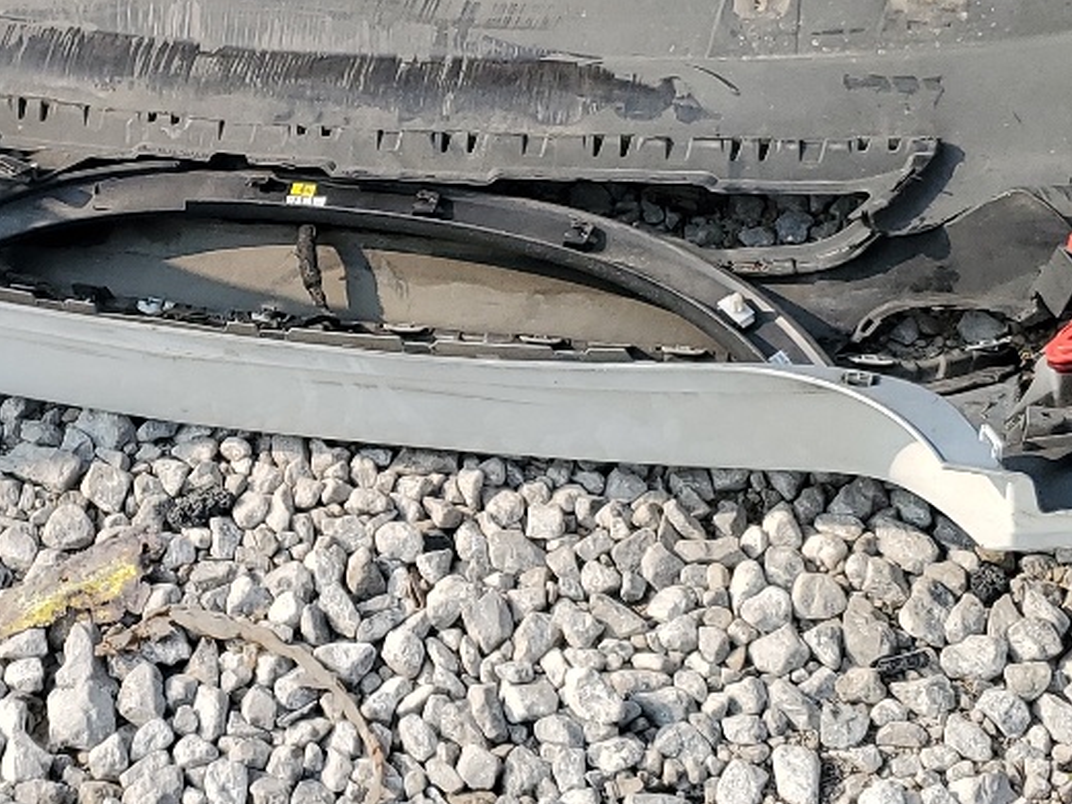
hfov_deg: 24.2
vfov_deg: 18.4
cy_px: 293
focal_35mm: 80
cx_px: 289
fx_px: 2477
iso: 50
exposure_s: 1/2500
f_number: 1.5
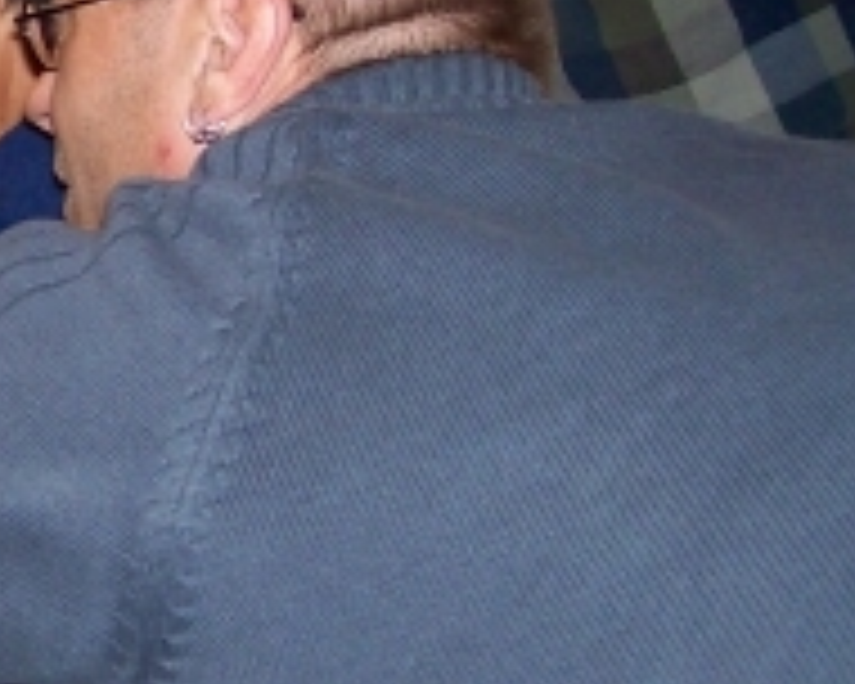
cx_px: -351
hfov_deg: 16.1
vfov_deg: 13.9
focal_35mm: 111
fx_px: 2809
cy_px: 259
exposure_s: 1/64
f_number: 2.7
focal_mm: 6
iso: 80
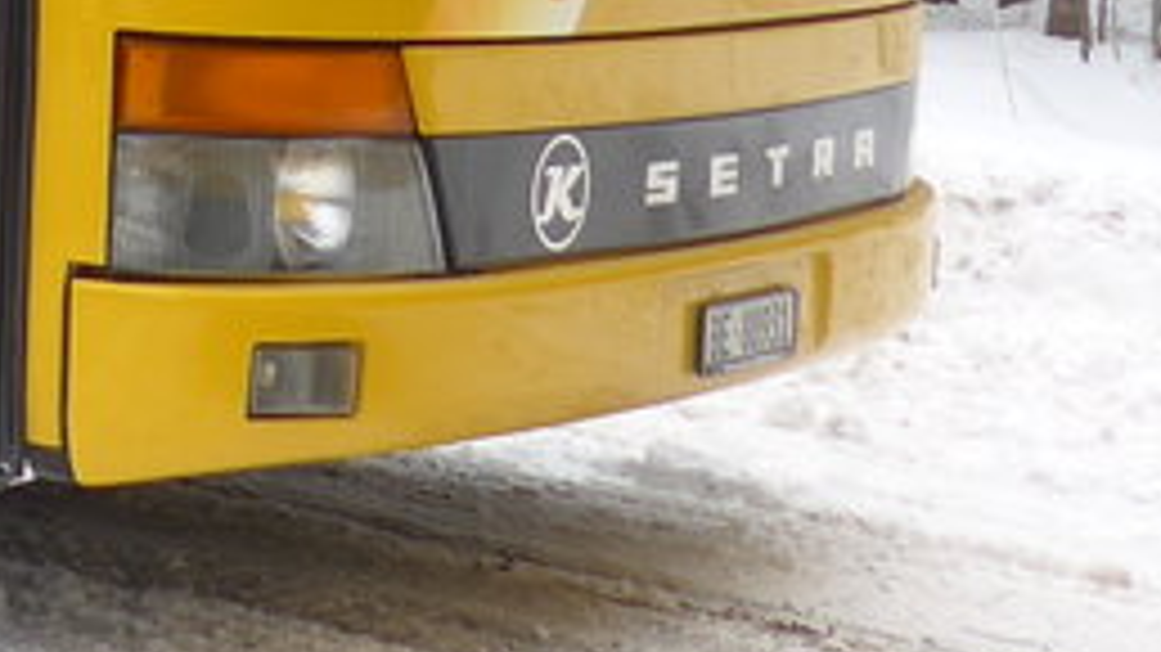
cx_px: -1215
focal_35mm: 147
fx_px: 4524
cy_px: -1039
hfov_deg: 12.7
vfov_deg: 7.6
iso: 80
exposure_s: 1/320
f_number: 2.8
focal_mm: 6
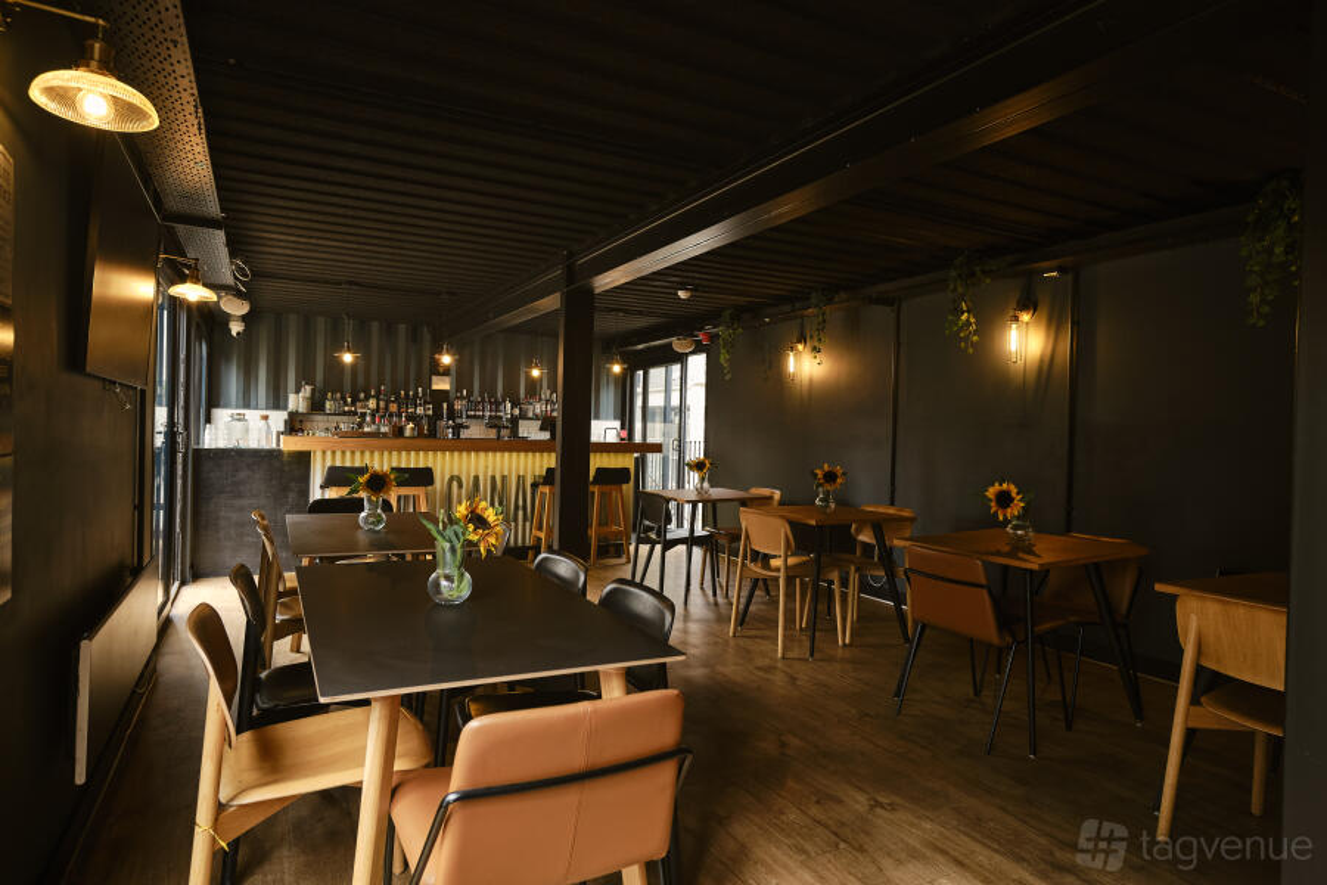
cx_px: 664
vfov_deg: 61.9
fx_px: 737
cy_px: 442
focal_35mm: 20
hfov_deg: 84.0
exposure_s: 1/60
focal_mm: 13
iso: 500
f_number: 2.8
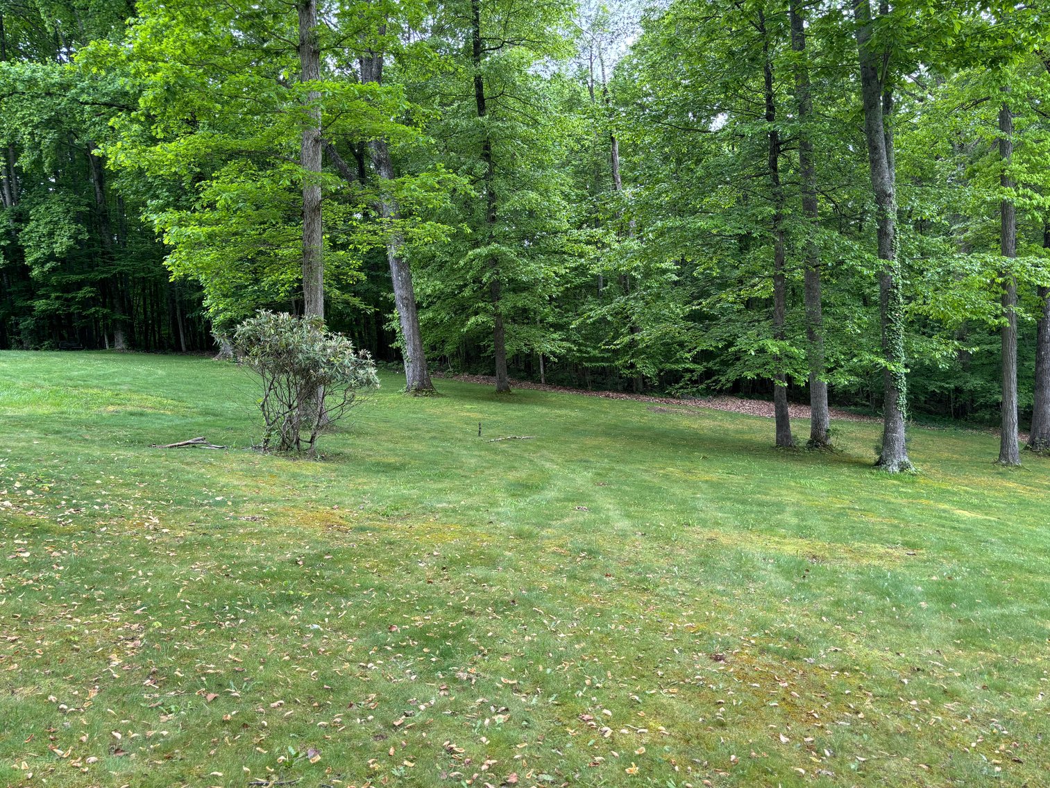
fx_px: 789
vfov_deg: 53.1
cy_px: 394
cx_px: 525
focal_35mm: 26
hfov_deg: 67.3
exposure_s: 1/203
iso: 40
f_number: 1.6
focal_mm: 5.96
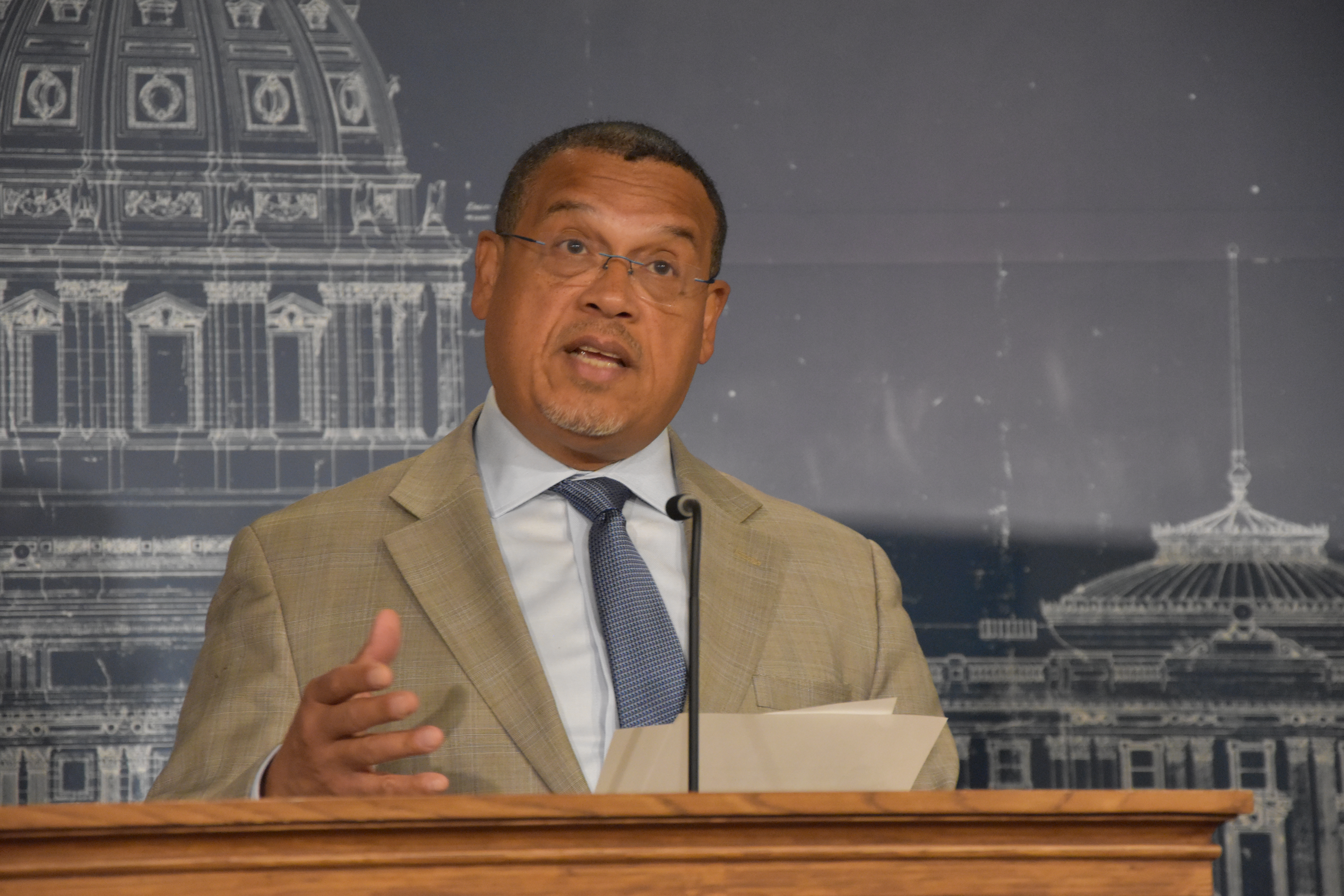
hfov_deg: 13.0
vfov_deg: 8.7
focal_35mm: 158
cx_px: 672
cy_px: 448
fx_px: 5880
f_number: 5.6
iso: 4000
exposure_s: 1/125
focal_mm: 105
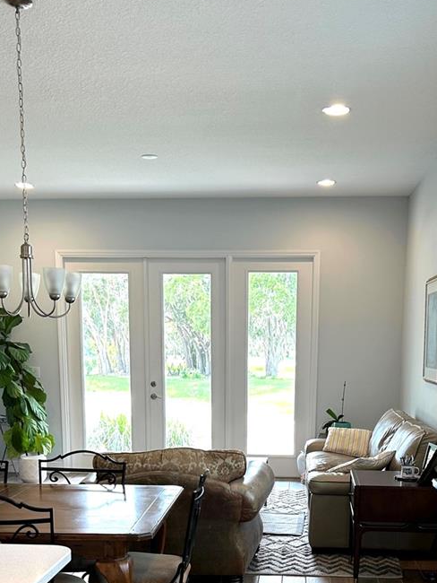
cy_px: 482
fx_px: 807
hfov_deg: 30.3
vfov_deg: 37.9
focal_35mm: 48
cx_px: 245
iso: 64
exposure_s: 1/120
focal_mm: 5.7
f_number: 1.5
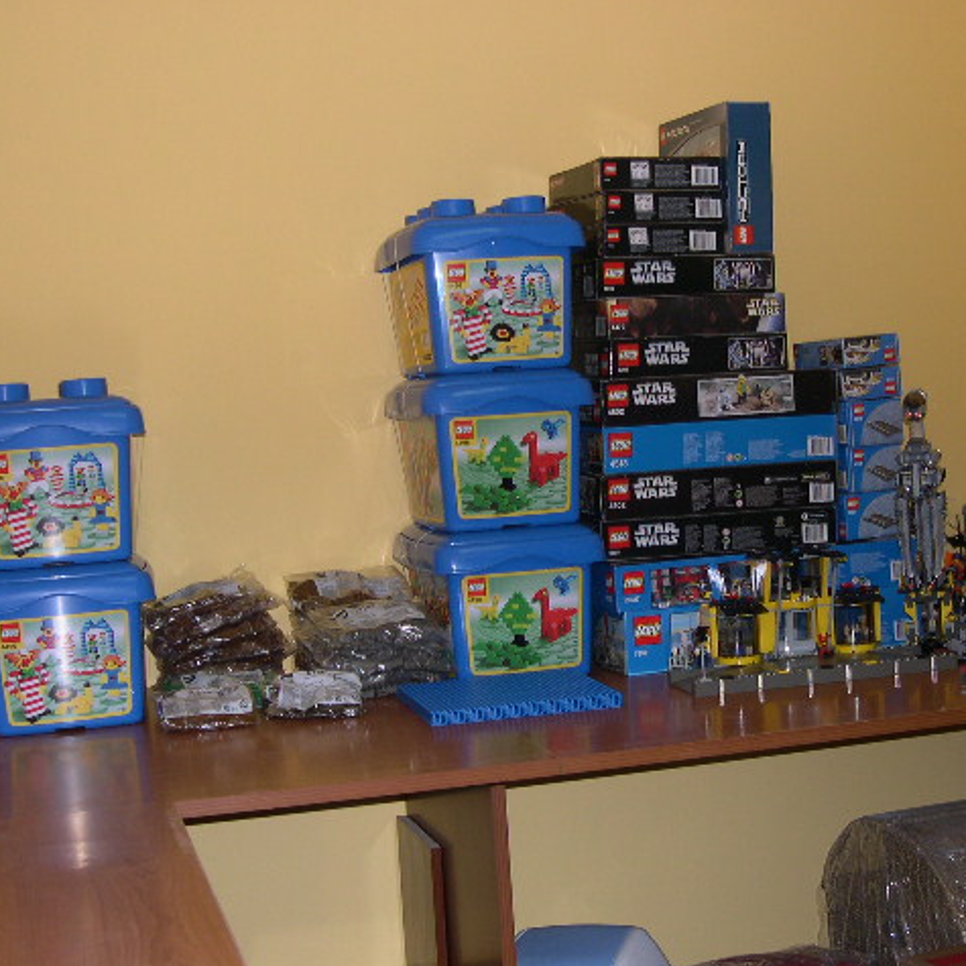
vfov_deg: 30.6
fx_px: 1768
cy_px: 482
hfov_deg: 30.5
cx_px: 592
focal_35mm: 56
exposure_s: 1/60
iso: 100
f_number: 3.1
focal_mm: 10.1
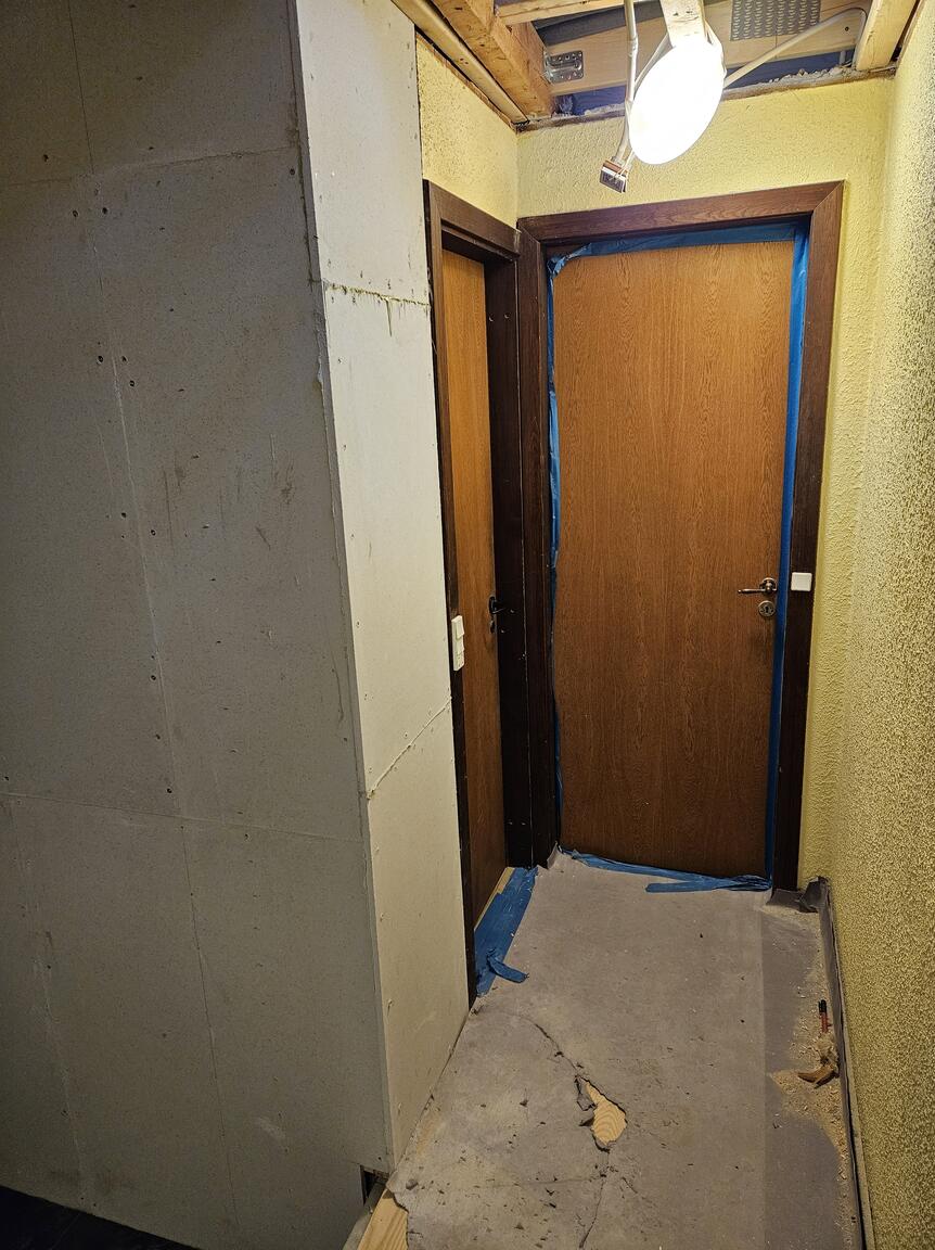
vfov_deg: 74.0
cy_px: 625
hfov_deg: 58.8
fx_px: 830
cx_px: 468
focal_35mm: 23
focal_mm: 5.4
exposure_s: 1/100
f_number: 1.8
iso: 640
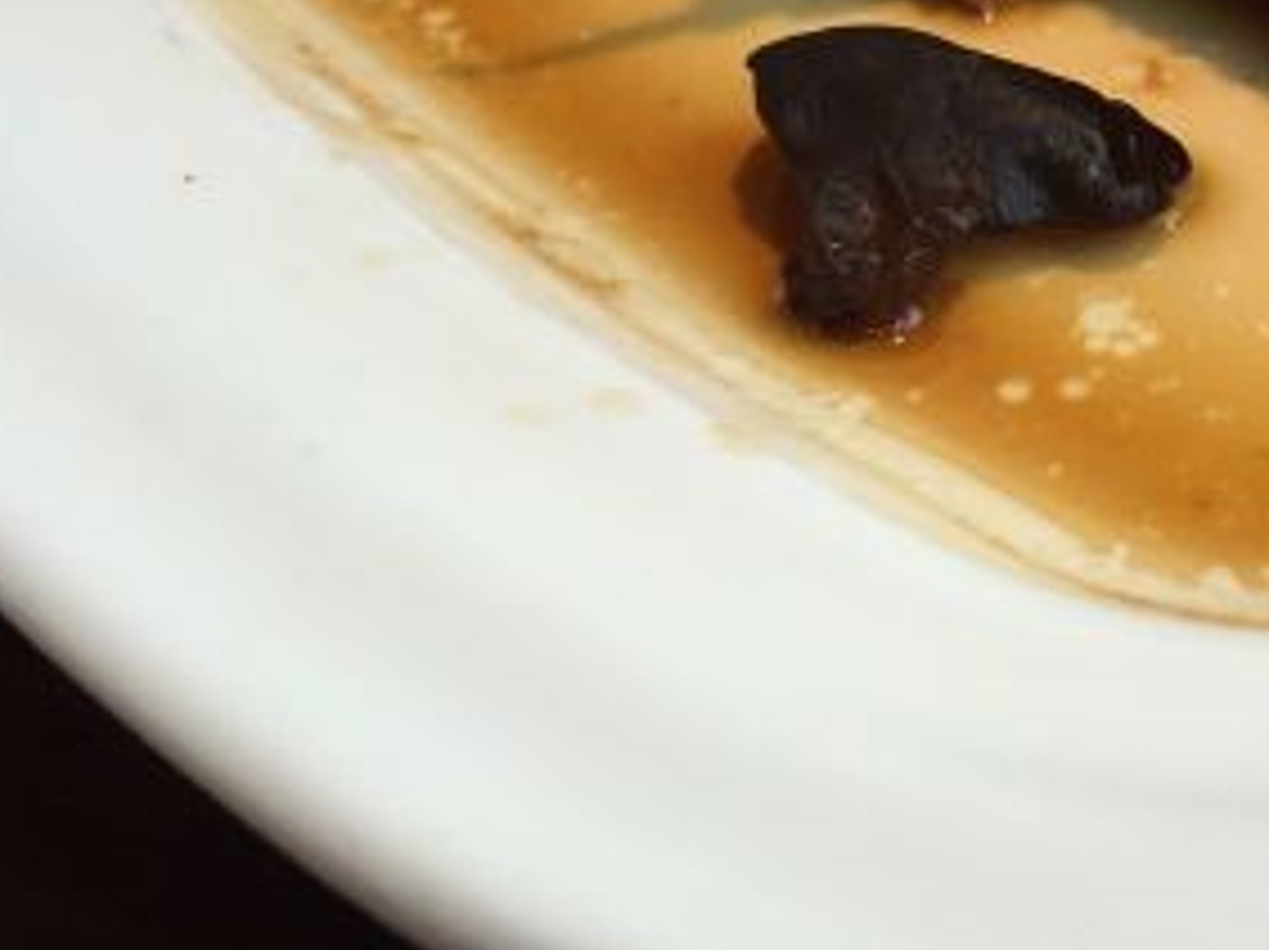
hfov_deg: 26.2
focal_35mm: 72
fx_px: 2637
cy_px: 20
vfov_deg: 19.9
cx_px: 1148
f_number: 2.2
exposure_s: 1/50
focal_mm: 4.15
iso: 40
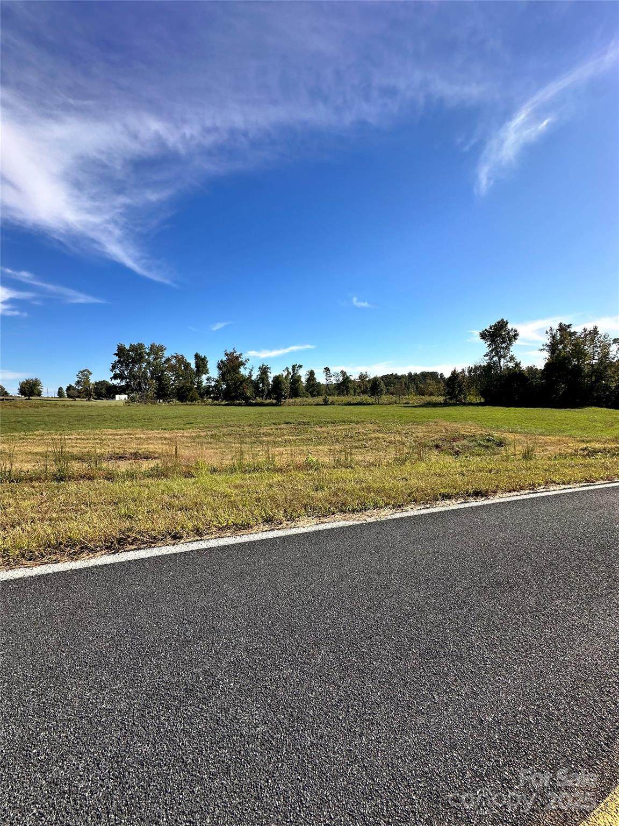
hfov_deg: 85.7
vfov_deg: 102.1
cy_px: 413
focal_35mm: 14
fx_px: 334
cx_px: 310
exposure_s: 1/2257
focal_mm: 2.22
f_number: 2.2
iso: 50
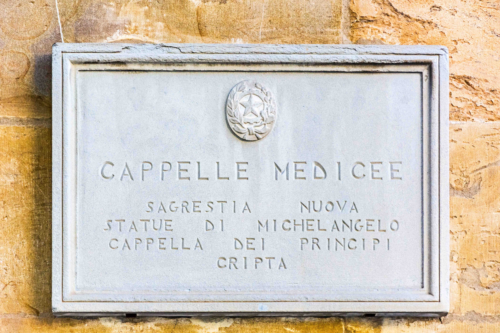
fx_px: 1875
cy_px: 166
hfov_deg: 15.2
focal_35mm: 135
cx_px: 250
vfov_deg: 10.2
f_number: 5.6
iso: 640
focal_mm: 90
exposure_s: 1/160
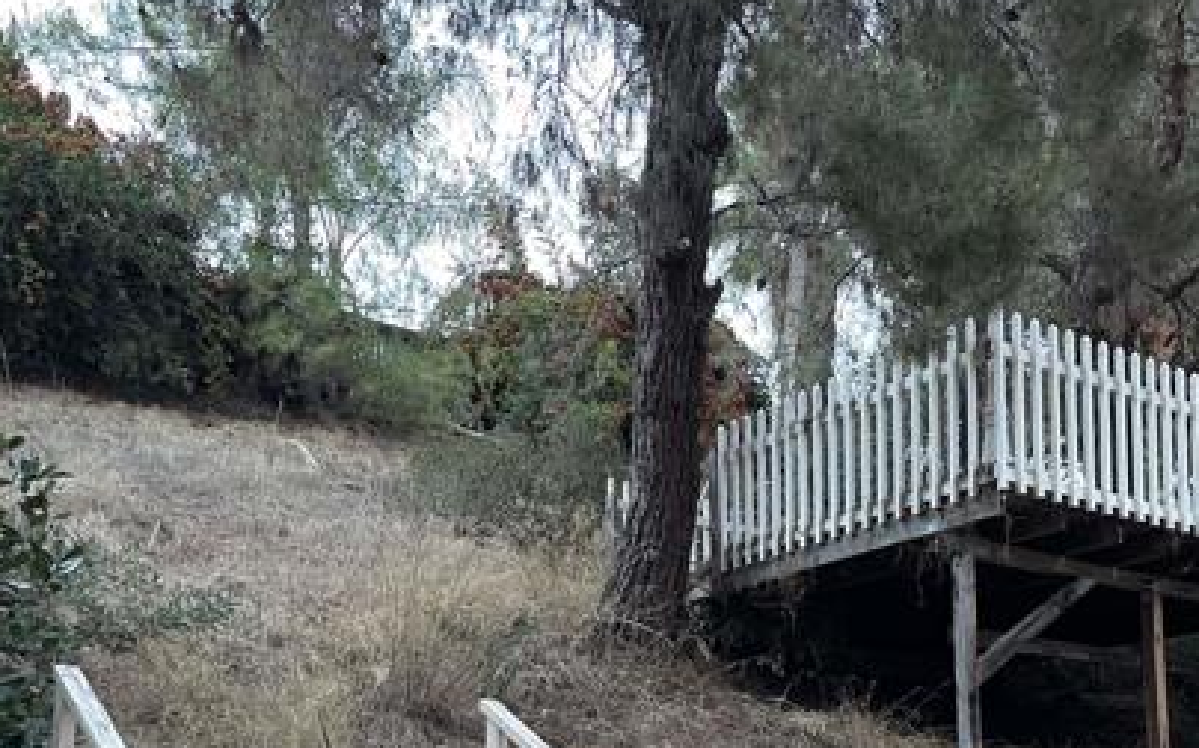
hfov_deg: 47.0
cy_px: 686
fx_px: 1372
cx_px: 709
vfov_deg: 29.2
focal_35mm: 42
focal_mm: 5.1
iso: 250
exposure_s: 1/60
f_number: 1.6
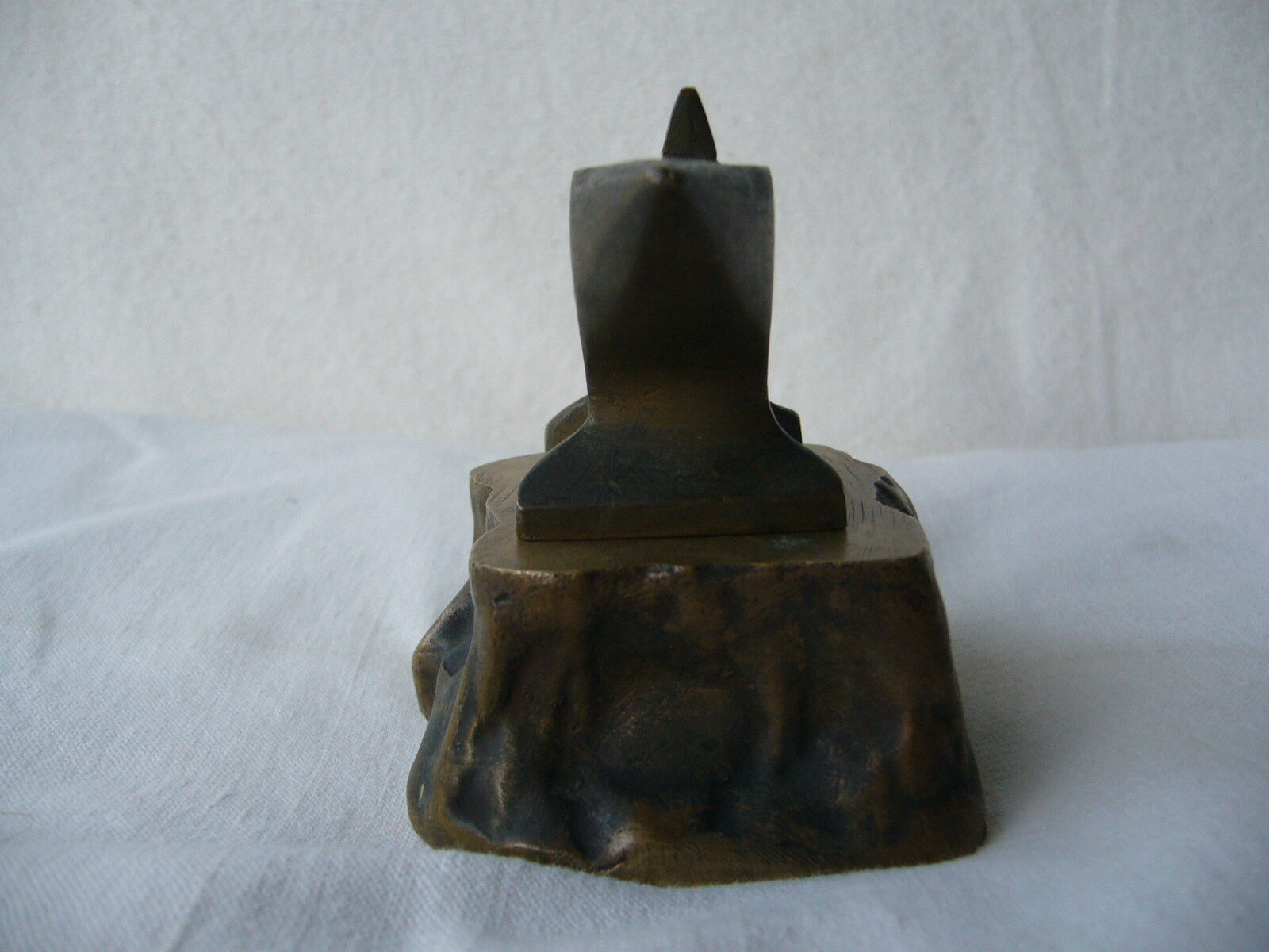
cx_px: 634
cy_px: 476
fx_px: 1283
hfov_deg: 52.6
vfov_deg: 40.7
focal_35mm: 35
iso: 100
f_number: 2.8
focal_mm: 5.8
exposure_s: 1/20
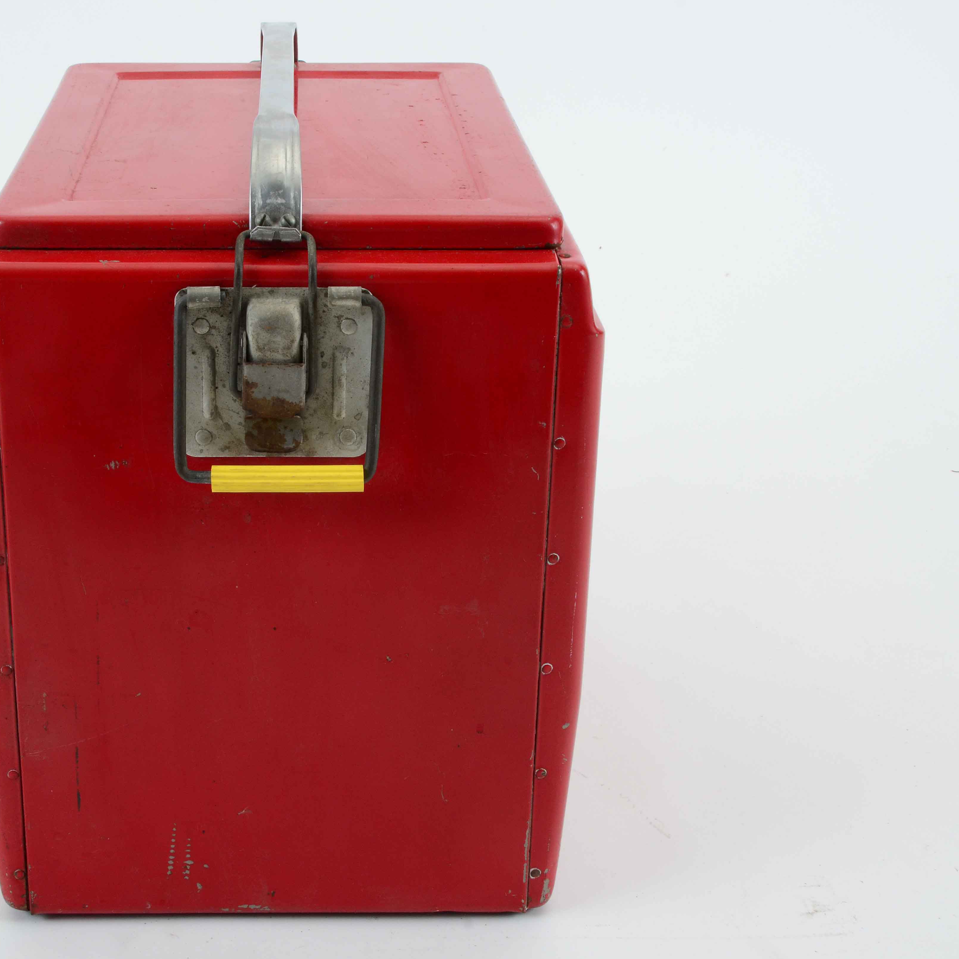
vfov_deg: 27.7
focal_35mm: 62
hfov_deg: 27.5
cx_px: 300
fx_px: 1943
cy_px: 477
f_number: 16
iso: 400
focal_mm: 32
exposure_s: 1/160
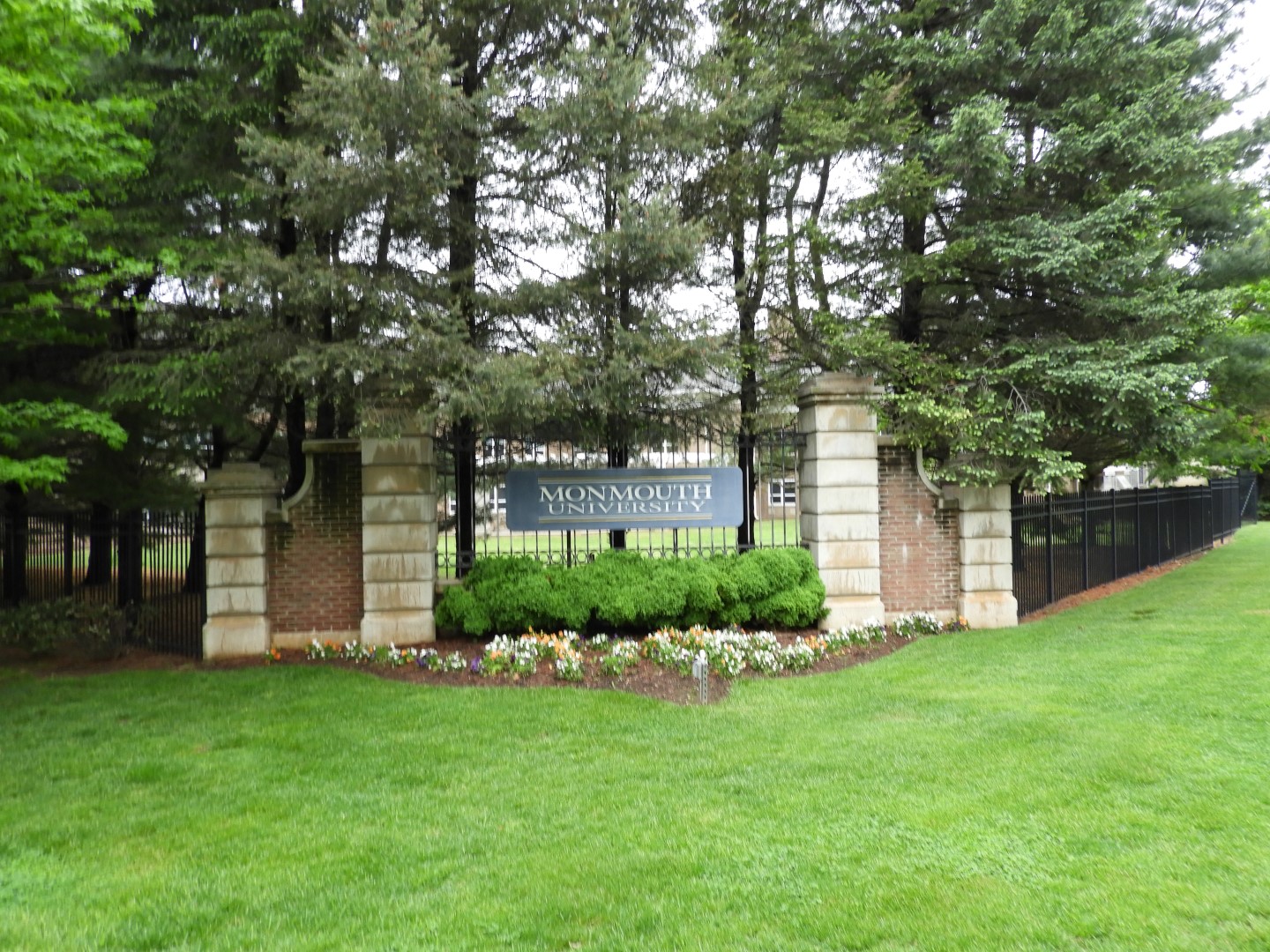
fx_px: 881
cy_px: 476
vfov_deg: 56.8
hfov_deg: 71.6
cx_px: 635
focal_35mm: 24
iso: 200
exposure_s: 1/30
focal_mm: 4.3
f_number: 3.3
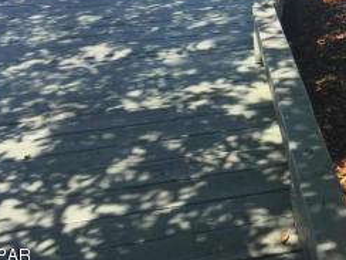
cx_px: 371
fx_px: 760
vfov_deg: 18.3
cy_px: -56
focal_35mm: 76
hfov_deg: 24.1
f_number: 2.2
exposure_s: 1/2198
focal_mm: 4.15
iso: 32
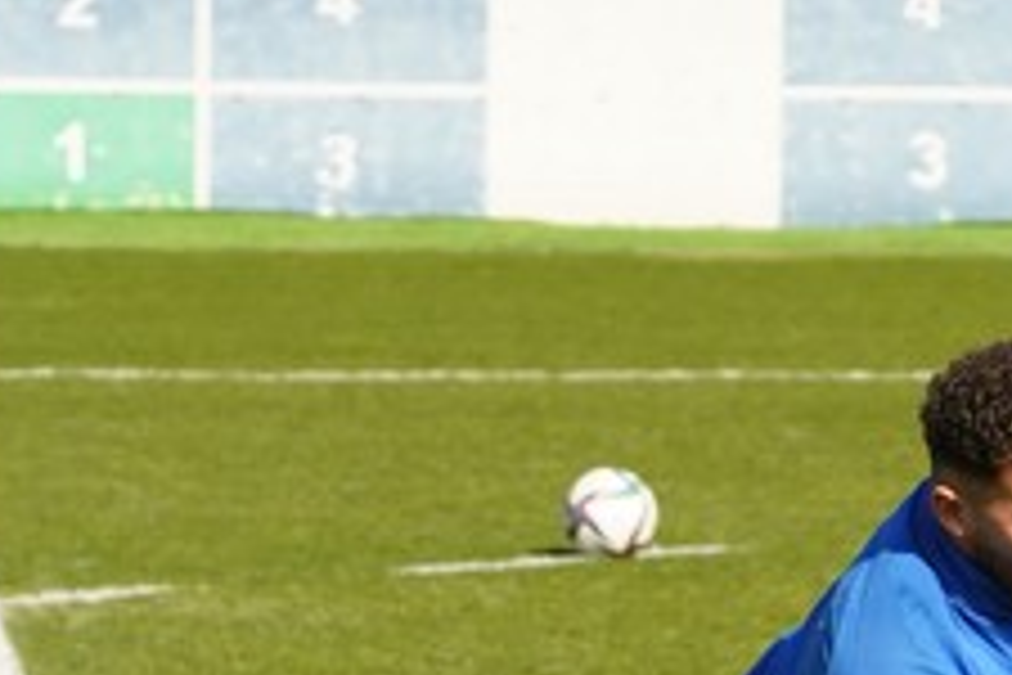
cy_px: 497
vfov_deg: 4.0
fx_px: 9613
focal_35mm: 342
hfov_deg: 6.0
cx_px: 864
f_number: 5.6
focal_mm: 115
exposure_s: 1/8000
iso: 3200
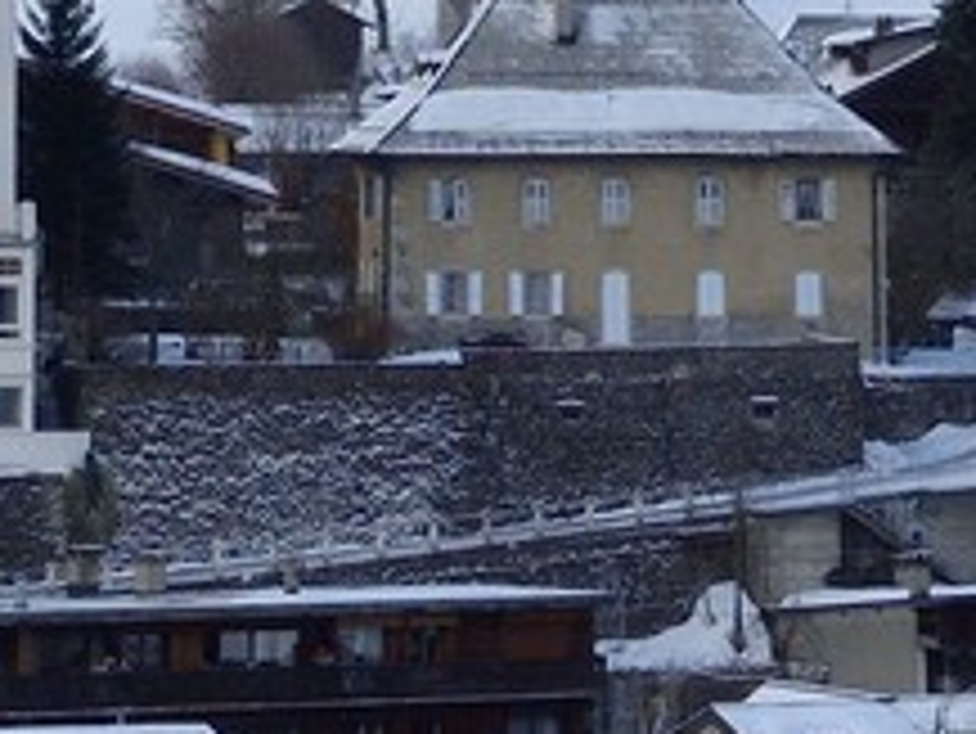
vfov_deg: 5.7
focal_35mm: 255
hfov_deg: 7.7
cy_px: -750
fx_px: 7194
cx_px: 153
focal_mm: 36
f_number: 13
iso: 400
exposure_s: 1/500
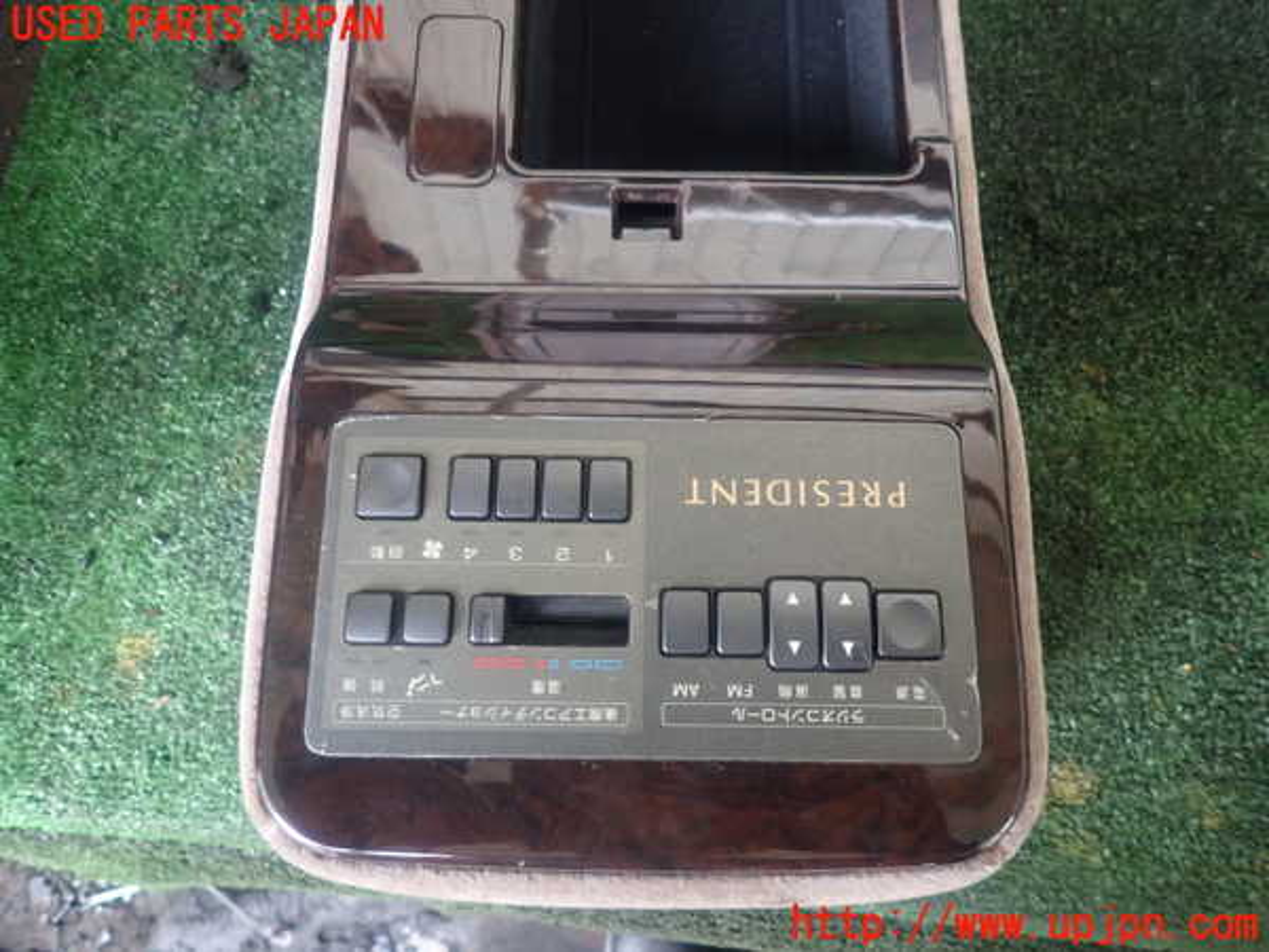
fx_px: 916
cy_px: 476
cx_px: 634
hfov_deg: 69.4
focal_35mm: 25
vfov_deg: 54.9
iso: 640
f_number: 2
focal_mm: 4.5
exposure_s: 1/30
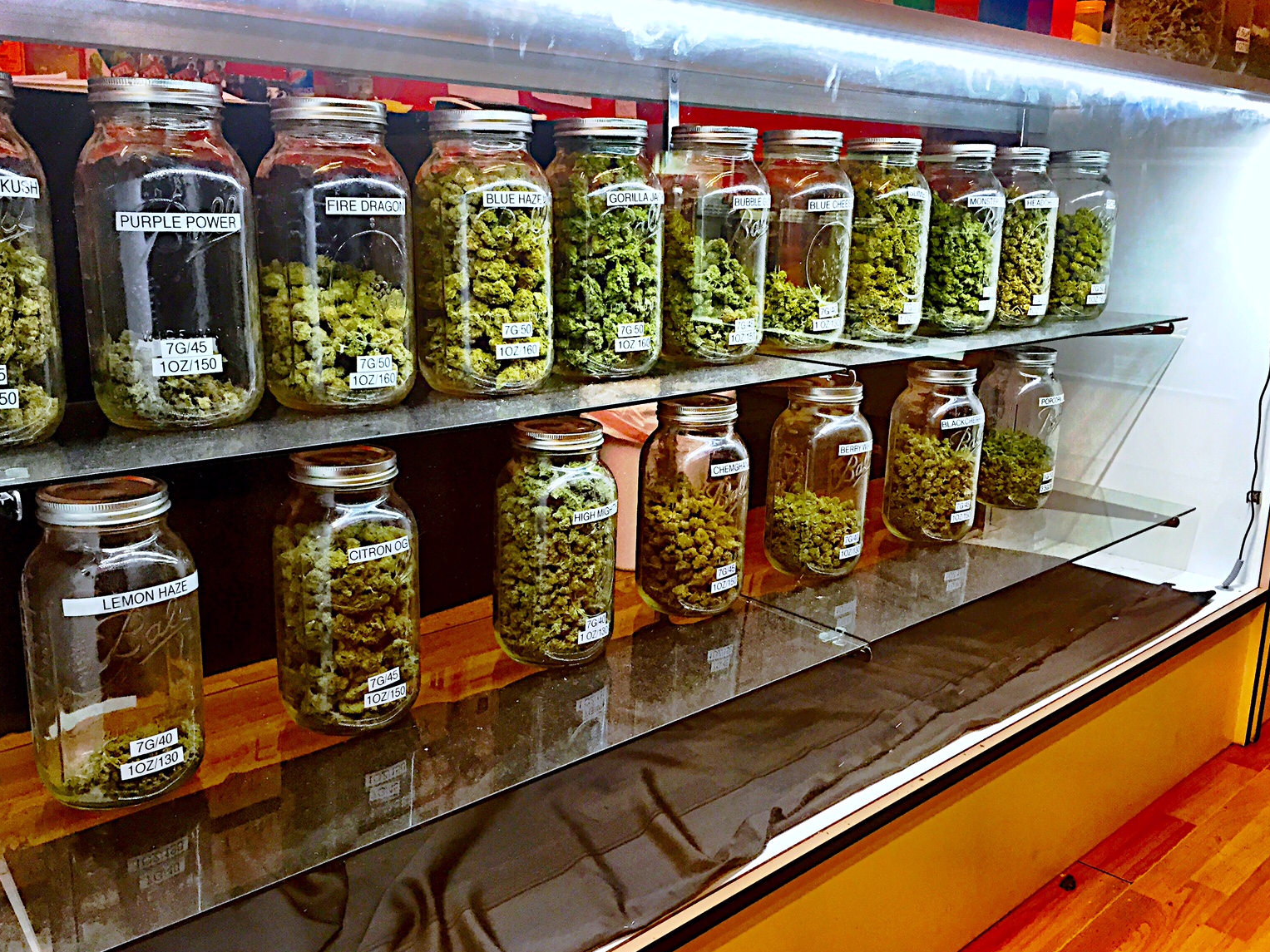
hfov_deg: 58.3
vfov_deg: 45.4
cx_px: 620
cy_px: 489
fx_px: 1137
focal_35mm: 31
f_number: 2.2
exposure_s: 1/30
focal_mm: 4.15
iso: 80
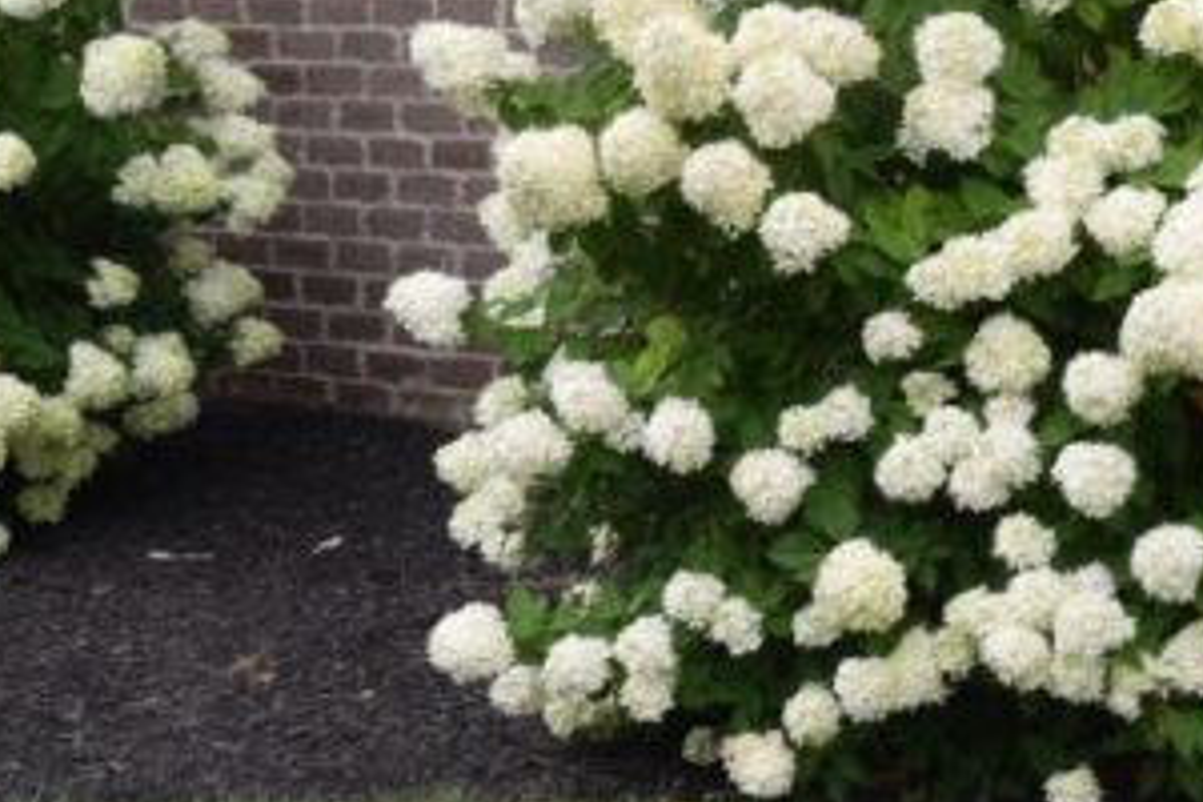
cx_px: 618
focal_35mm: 121
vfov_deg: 11.3
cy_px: 333
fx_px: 4043
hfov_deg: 16.9
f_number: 9
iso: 200
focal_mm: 28
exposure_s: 1/60
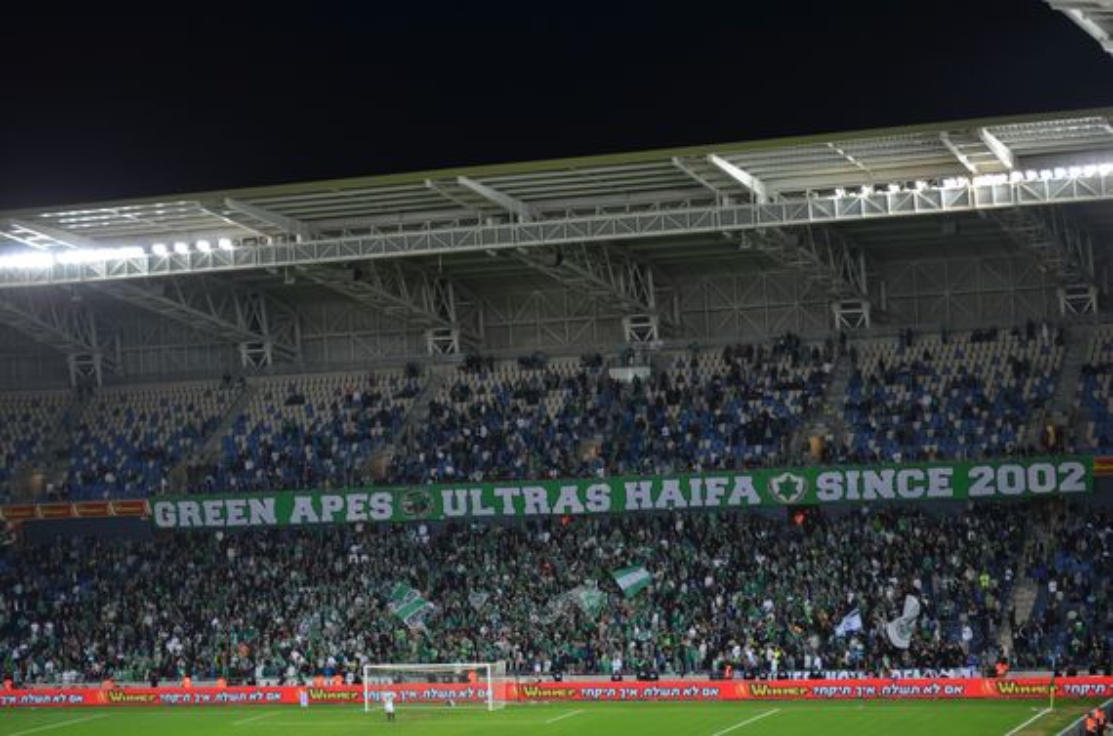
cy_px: 368
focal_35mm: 82
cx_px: 556
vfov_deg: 16.5
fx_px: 2544
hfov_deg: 24.7
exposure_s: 1/60
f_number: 5.6
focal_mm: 55
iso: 400
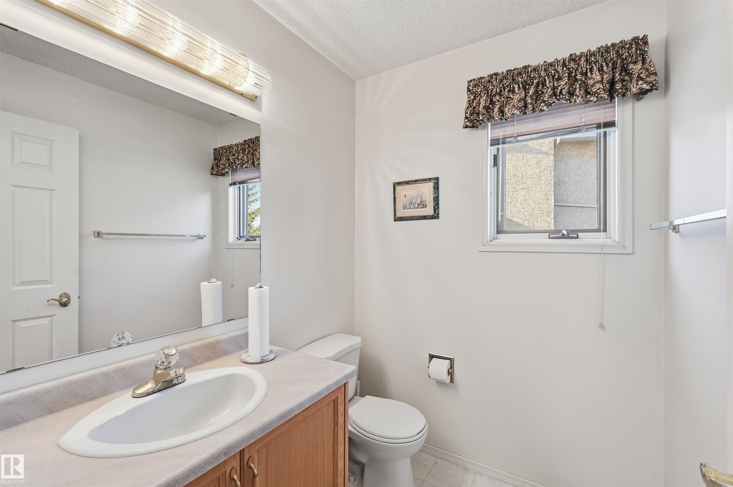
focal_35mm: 16
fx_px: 315
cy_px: 244
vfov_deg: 75.4
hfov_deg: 98.6
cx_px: 366
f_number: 8
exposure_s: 1/60
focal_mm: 15.5
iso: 100
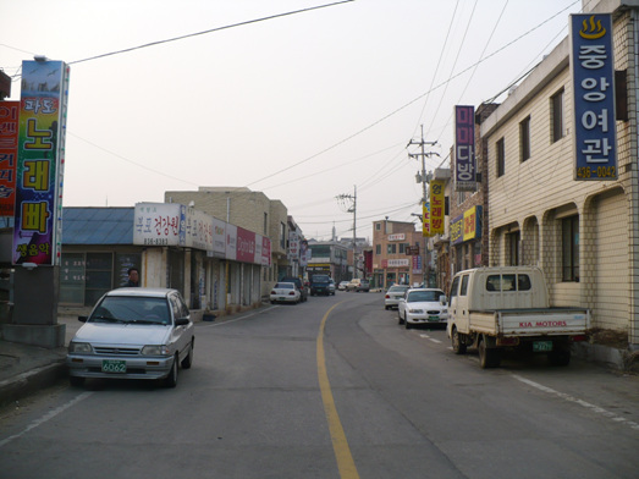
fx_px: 683
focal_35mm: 37
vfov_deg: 38.7
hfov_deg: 50.1
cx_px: 320
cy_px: 240
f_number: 2.8
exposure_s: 1/250
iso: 100
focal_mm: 6.1
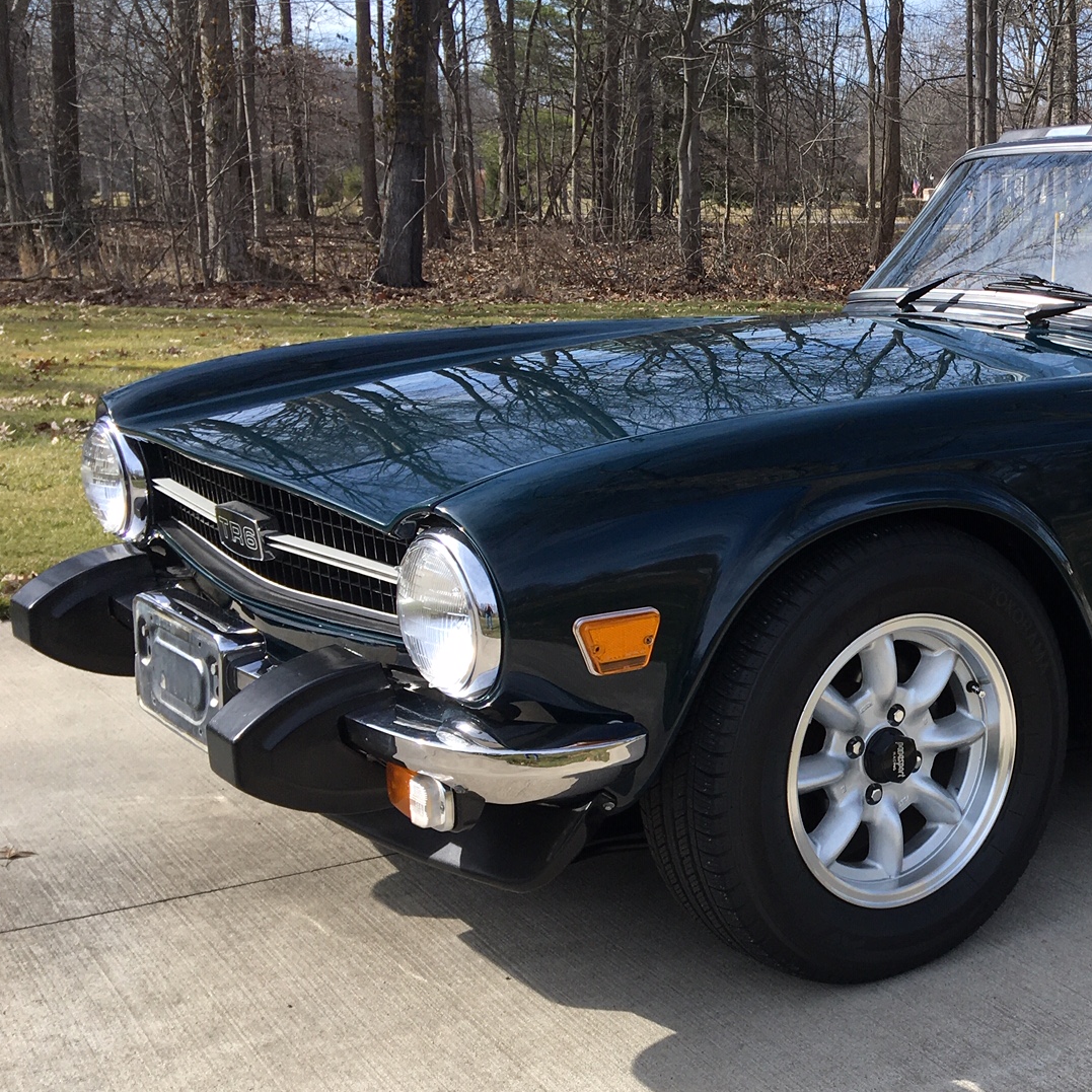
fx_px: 1713
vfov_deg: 35.2
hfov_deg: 33.6
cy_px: 658
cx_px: 973
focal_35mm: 48
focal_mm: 4.15
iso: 25
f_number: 2.2
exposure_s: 1/769
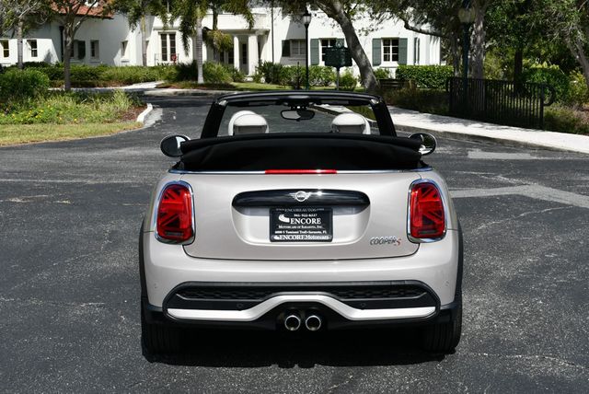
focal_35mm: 60
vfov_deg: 22.7
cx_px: 294
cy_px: 197
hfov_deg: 33.4
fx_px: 983
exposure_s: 1/250
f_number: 8
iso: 100
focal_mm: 30
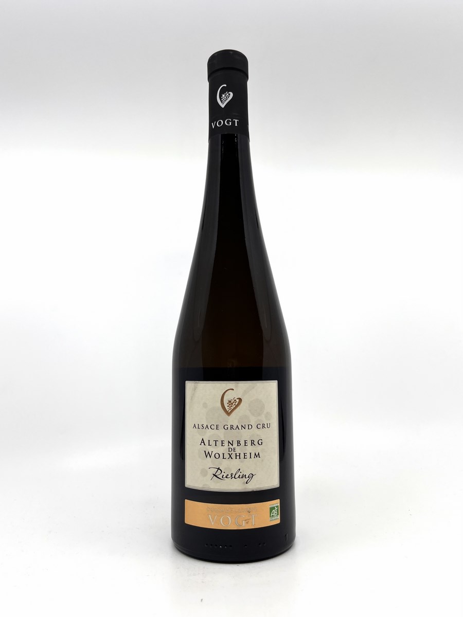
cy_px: 308
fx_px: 464
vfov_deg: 67.3
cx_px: 232
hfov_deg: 53.1
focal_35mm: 26
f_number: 1.6
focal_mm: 5.1
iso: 50
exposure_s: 1/878
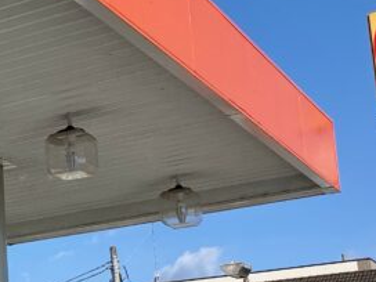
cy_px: 245
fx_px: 1064
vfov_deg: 15.0
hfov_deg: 18.3
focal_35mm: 98
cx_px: -145
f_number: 1.8
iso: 32
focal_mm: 4.25
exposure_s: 1/3497
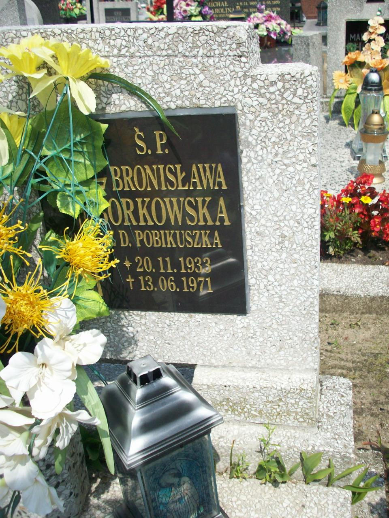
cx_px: 194
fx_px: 554
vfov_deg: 50.1
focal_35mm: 37
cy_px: 259
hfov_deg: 38.7
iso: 80
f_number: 5.6
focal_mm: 6.2
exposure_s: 1/381
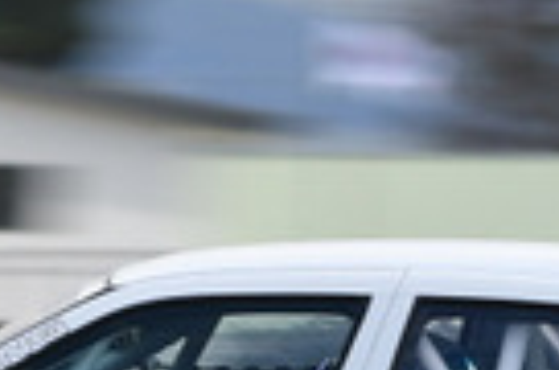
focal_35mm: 1771
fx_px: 27435
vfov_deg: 0.8
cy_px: 370
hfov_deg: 1.2
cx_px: -41
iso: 125
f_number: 10
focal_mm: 200
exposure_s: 1/160
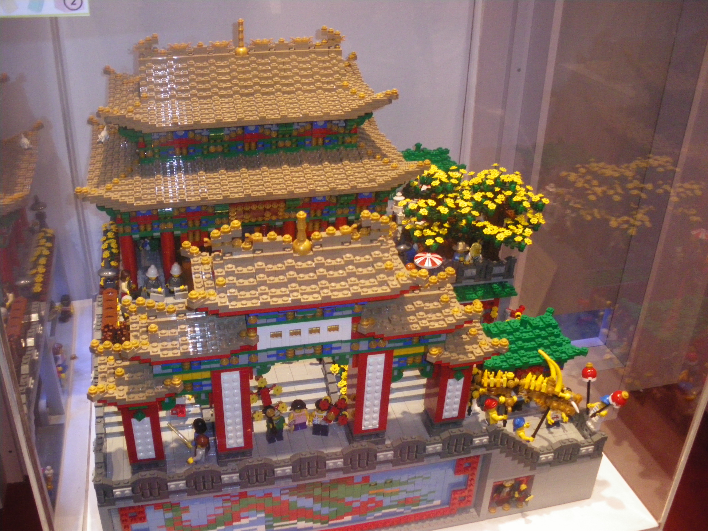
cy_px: 266
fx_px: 736
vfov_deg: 39.7
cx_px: 354
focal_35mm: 36
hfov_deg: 51.4
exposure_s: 1/50
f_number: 3.5
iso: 400
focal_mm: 6.3
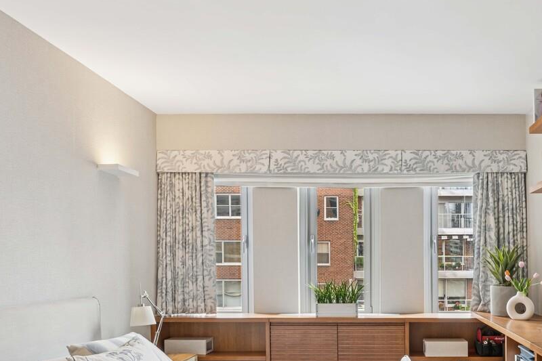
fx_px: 452
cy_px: 259
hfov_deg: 59.7
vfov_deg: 42.6
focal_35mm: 30
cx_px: 383
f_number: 11
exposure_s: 1/2.5
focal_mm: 16
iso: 200
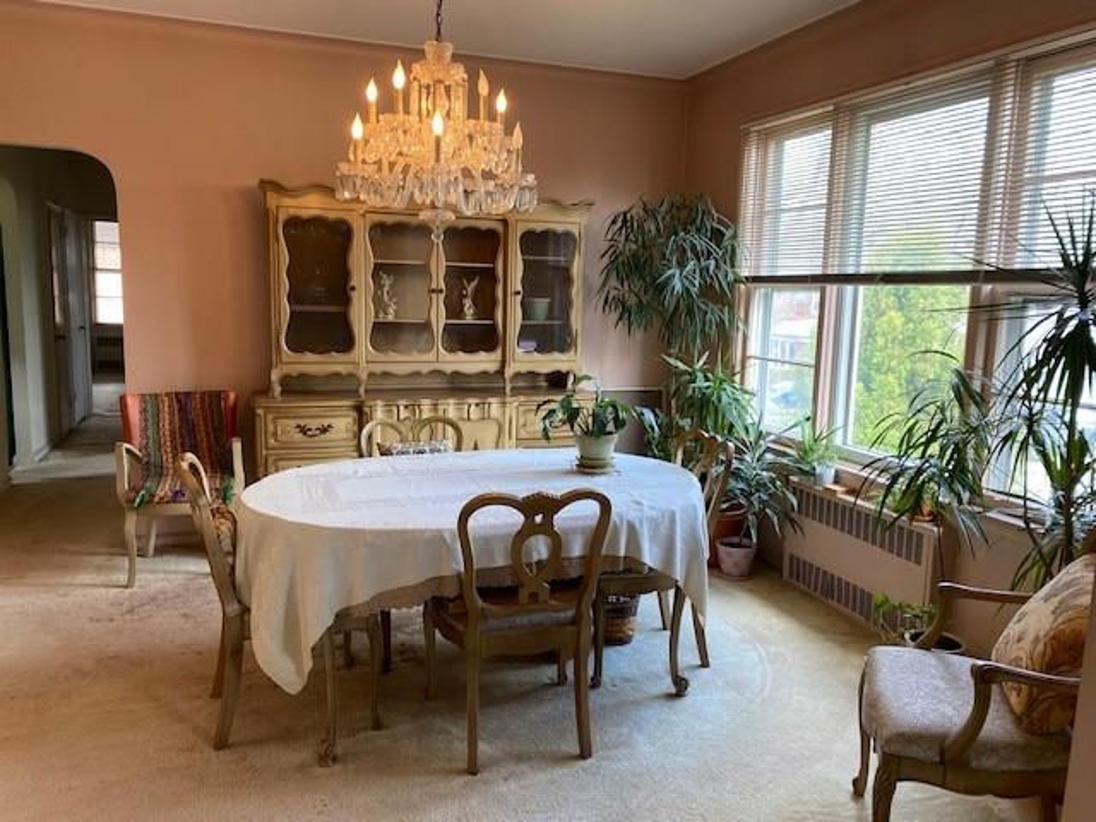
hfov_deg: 67.3
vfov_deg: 53.1
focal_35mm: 26
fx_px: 823
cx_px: 548
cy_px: 411
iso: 64
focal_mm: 4.25
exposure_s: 1/60
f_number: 1.8
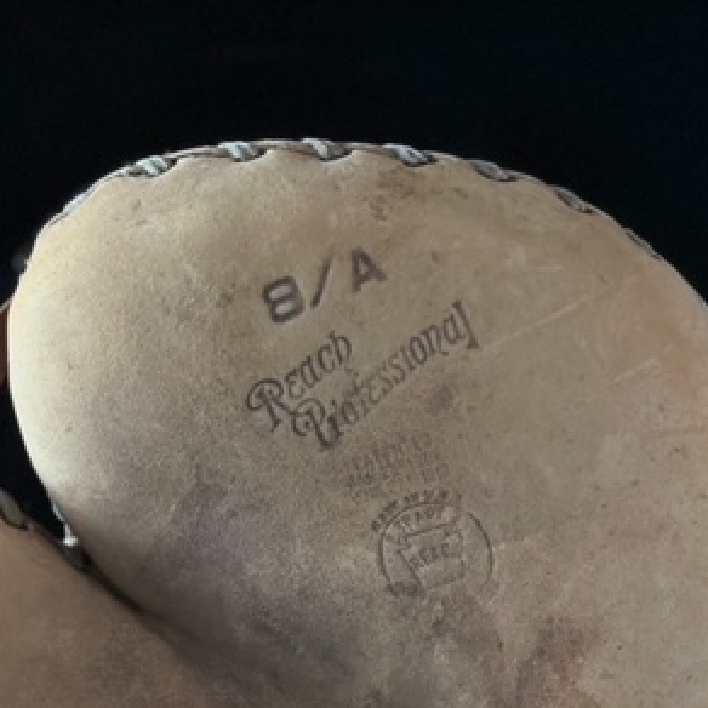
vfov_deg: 18.3
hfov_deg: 18.7
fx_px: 2152
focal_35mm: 93
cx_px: 293
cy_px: 679
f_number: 1.78
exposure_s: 1/40
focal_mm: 6.86
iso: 500
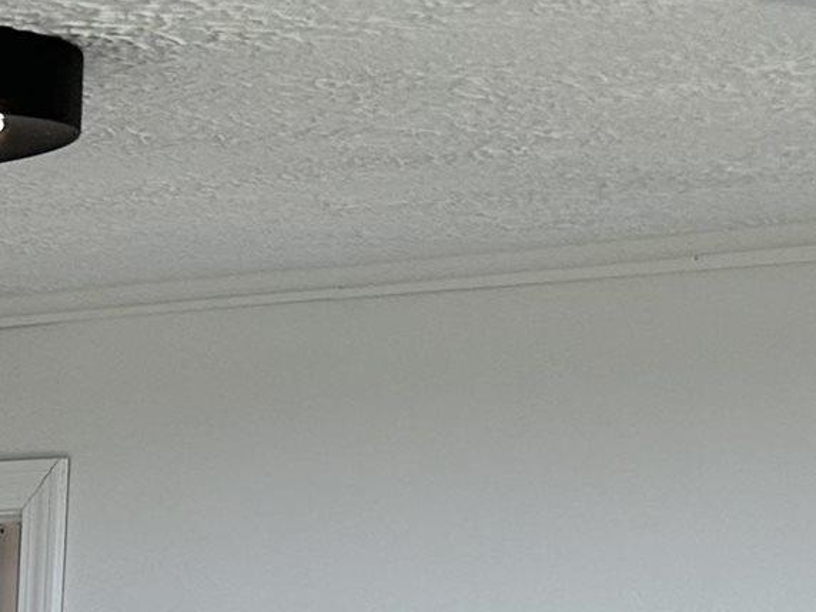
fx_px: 3041
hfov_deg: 13.4
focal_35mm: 129
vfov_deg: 10.4
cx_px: -730
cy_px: 1320
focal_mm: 6.86
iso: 100
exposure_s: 1/134
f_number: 1.78
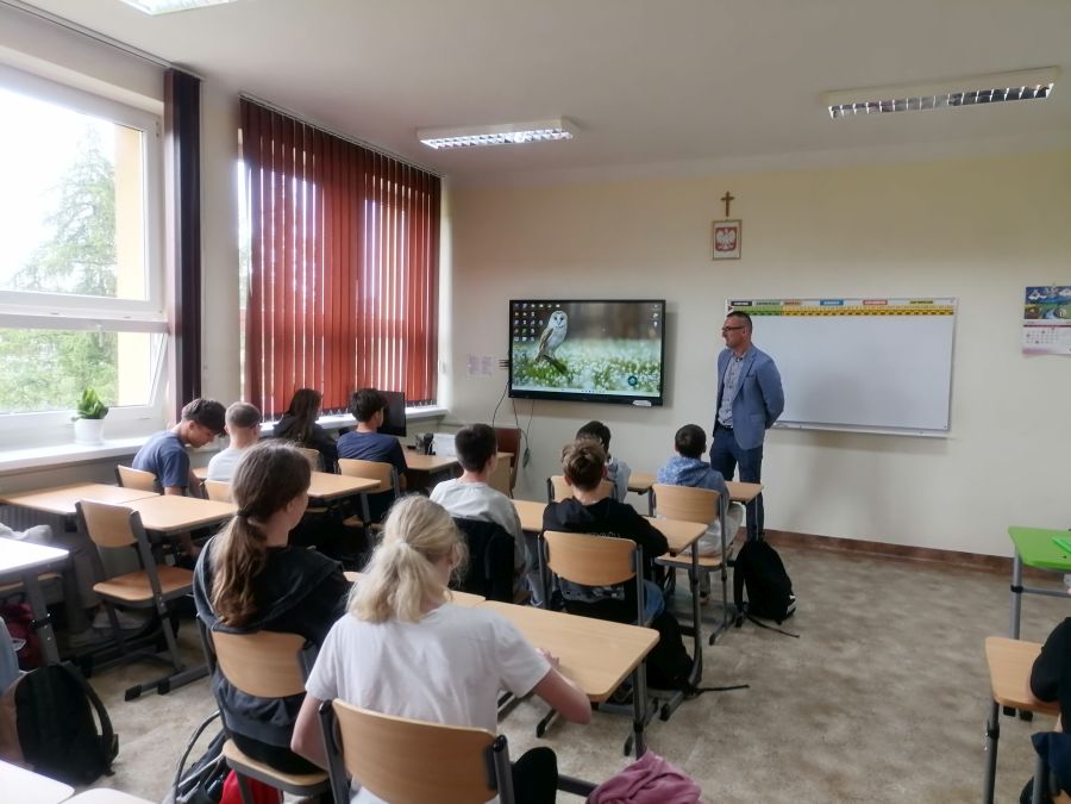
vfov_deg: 53.1
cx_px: 536
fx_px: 804
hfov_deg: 67.3
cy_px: 402
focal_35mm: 26
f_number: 1.8
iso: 80
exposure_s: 1/100
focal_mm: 5.4
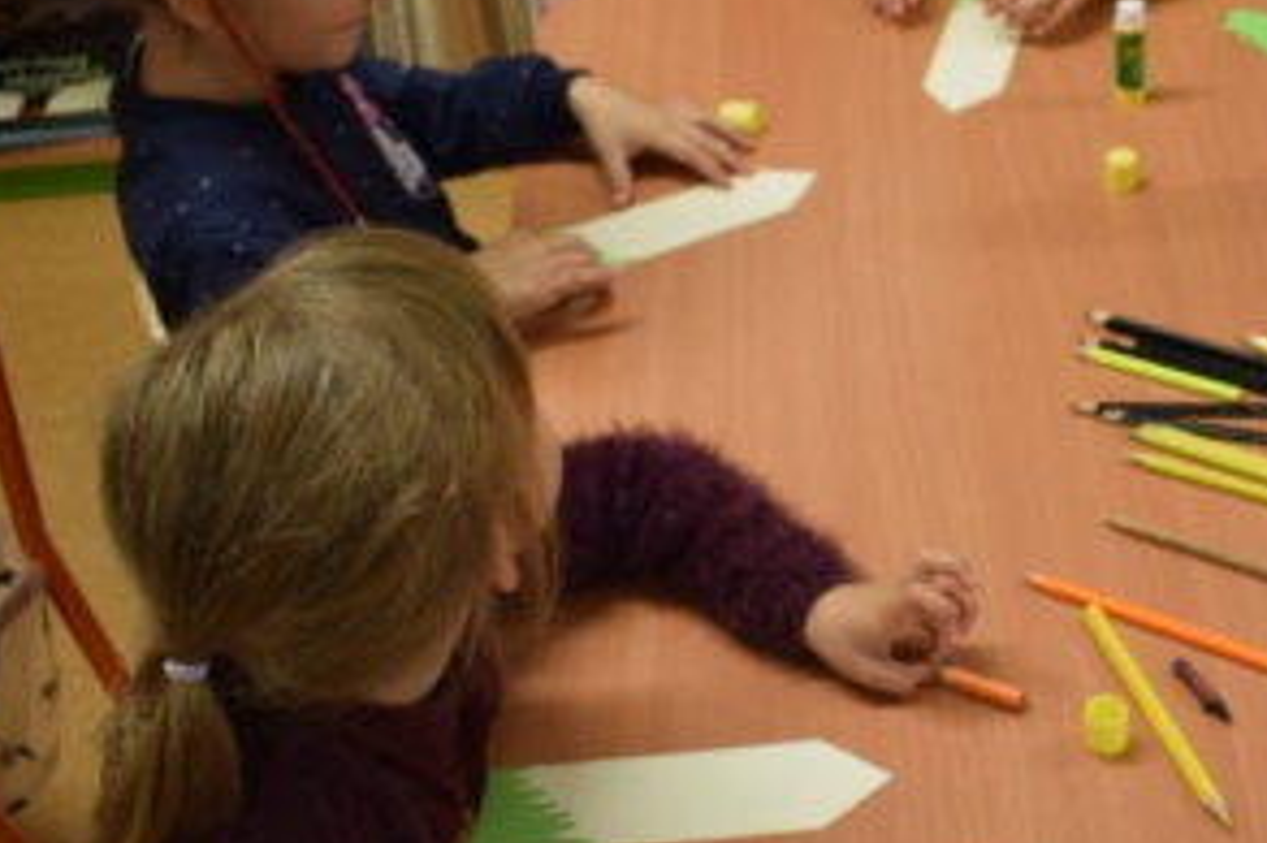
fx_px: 2075
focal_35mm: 59
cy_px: 508
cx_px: 1059
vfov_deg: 22.9
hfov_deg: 32.8
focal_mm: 18
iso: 450
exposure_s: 1/60
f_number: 4
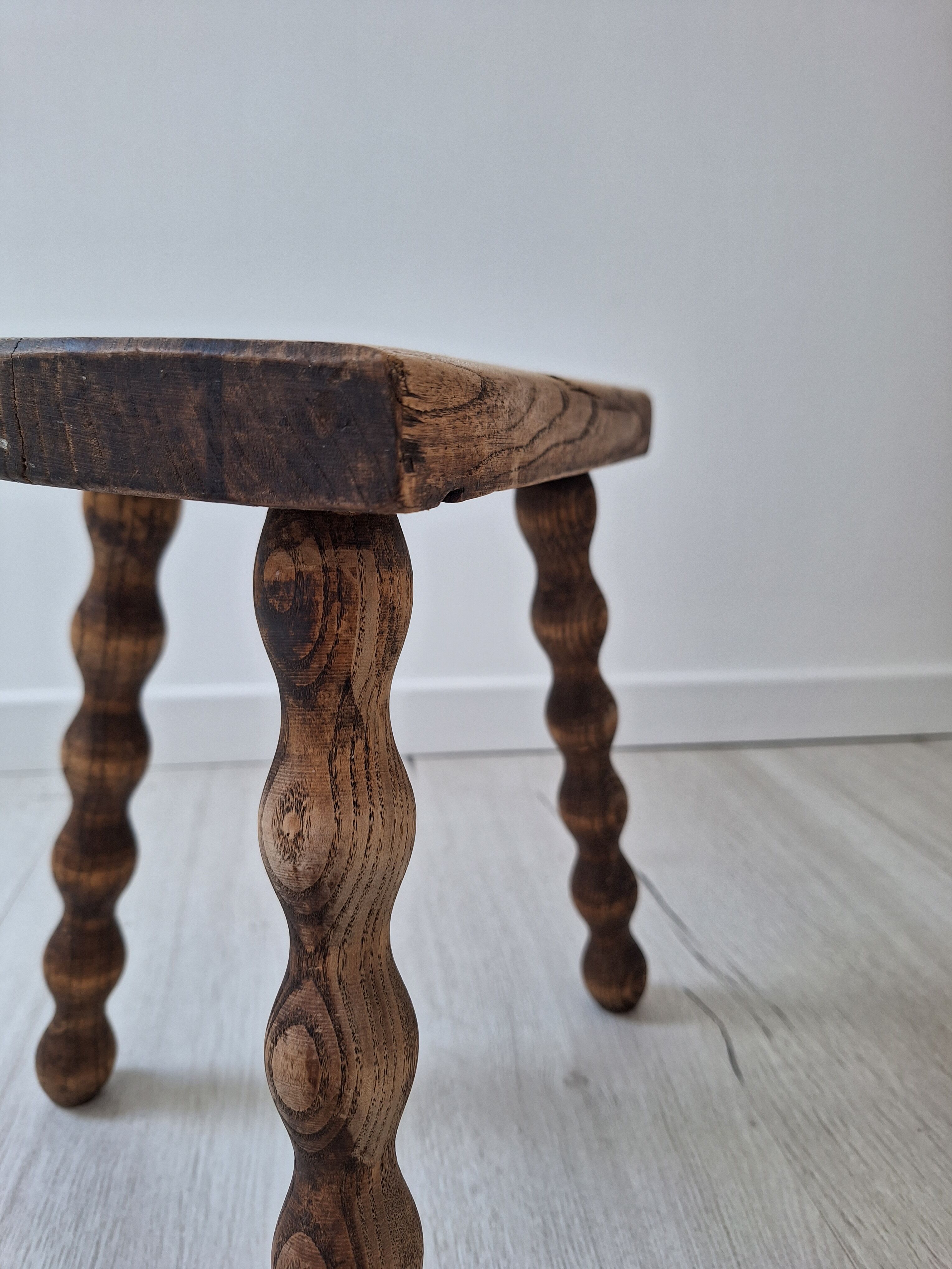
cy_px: 634
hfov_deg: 58.9
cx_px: 476
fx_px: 843
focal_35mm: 23
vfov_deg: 73.9
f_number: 1.8
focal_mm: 5.54
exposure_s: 1/50
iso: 125
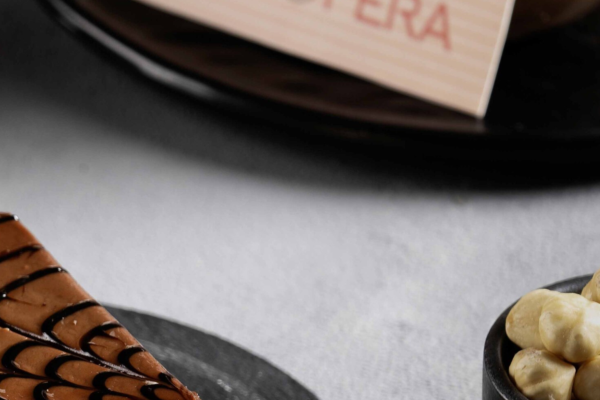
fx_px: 4166
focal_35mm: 250
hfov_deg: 8.2
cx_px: 40
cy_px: 401
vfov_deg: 5.5
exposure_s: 1/160
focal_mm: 90
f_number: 5.6
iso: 80
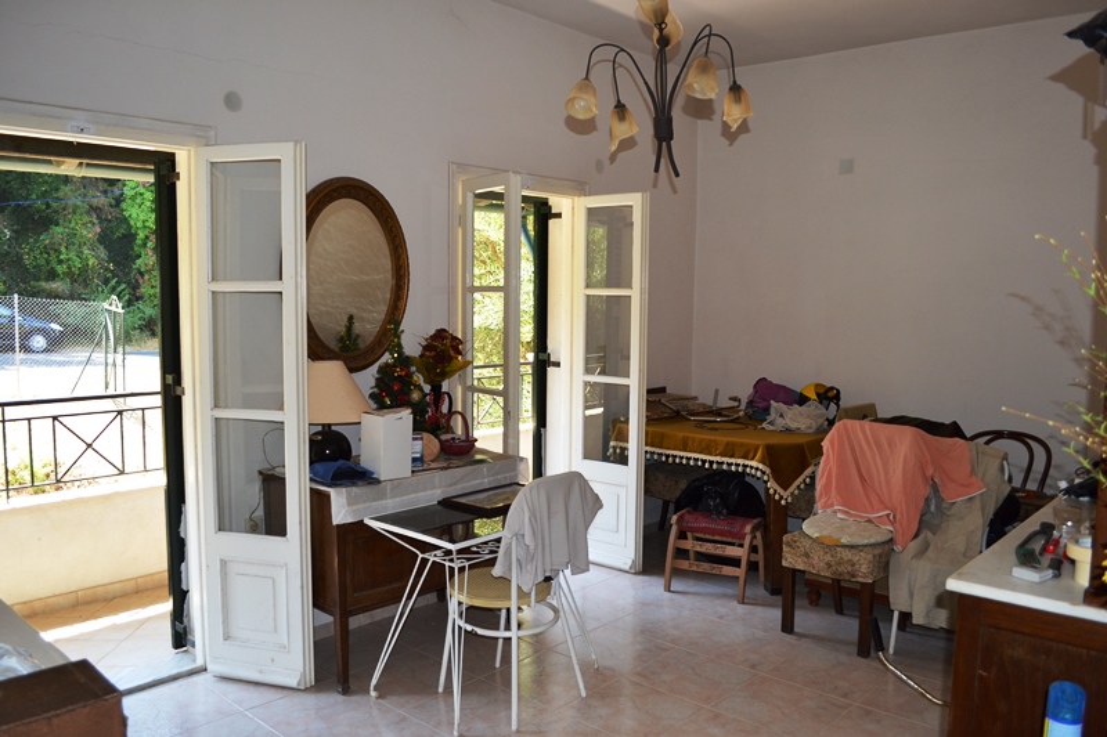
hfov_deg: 67.4
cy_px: 368
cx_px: 554
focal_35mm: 27
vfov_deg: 47.9
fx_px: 830
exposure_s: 1/125
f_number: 4
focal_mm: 18
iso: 250
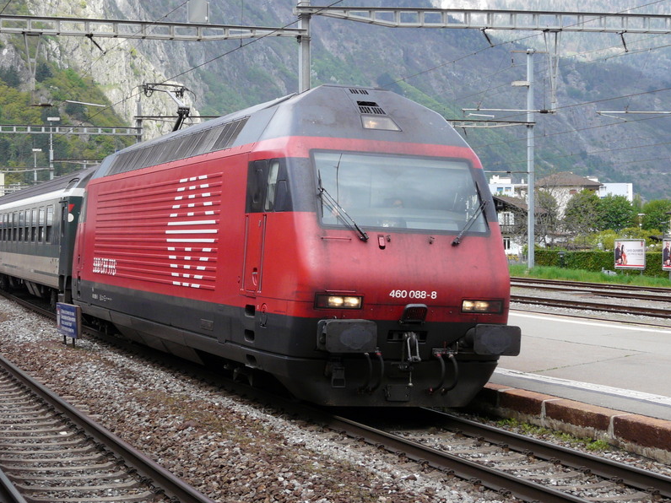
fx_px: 1415
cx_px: 306
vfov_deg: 20.2
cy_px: 235
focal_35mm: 73
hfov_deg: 26.7
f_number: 4
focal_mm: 9.5
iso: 100
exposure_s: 1/250
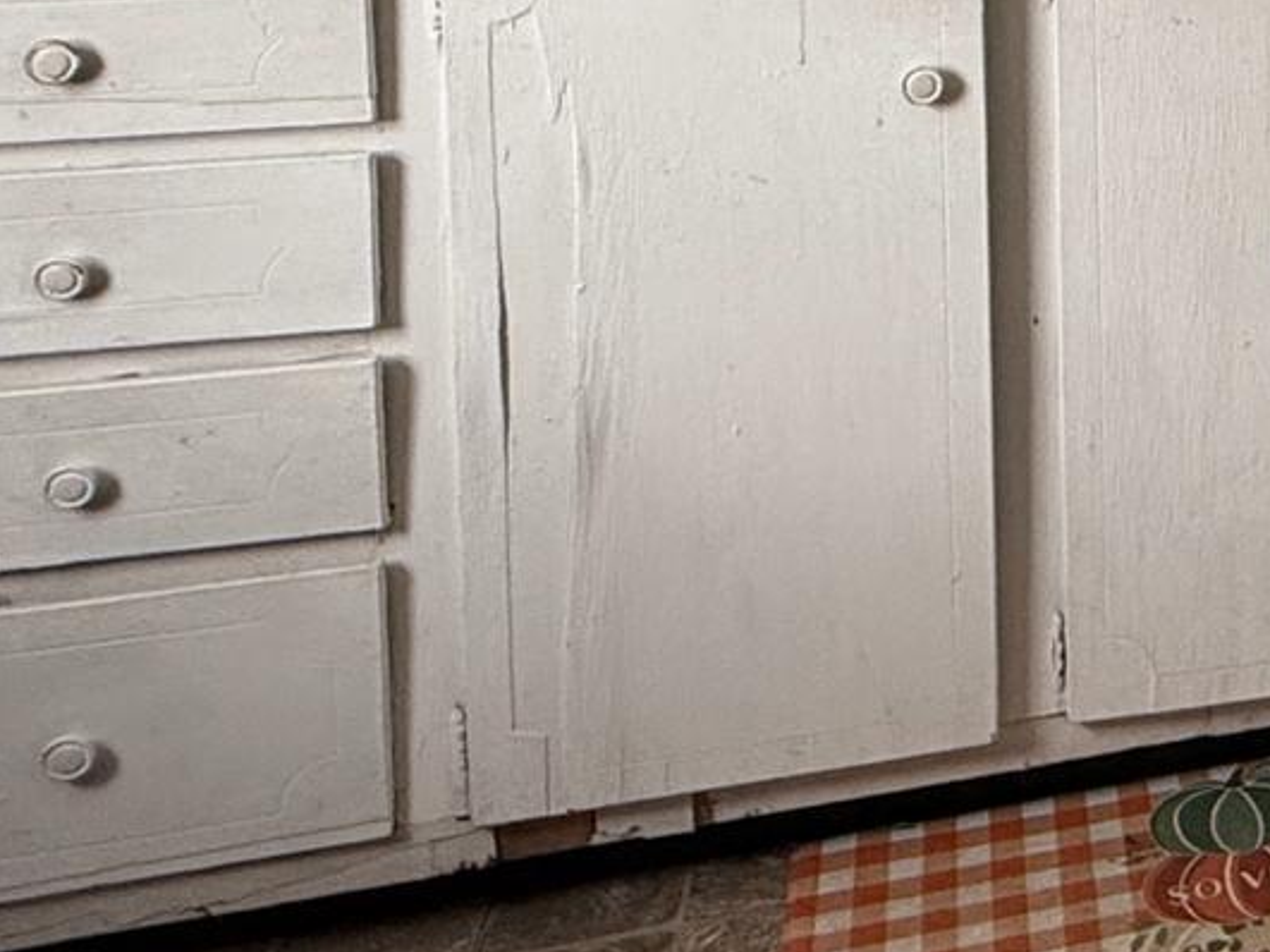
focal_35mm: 54
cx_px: 1830
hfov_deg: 27.0
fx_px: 1981
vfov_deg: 24.3
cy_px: -214
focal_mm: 2.22
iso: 200
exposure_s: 1/99
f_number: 2.2
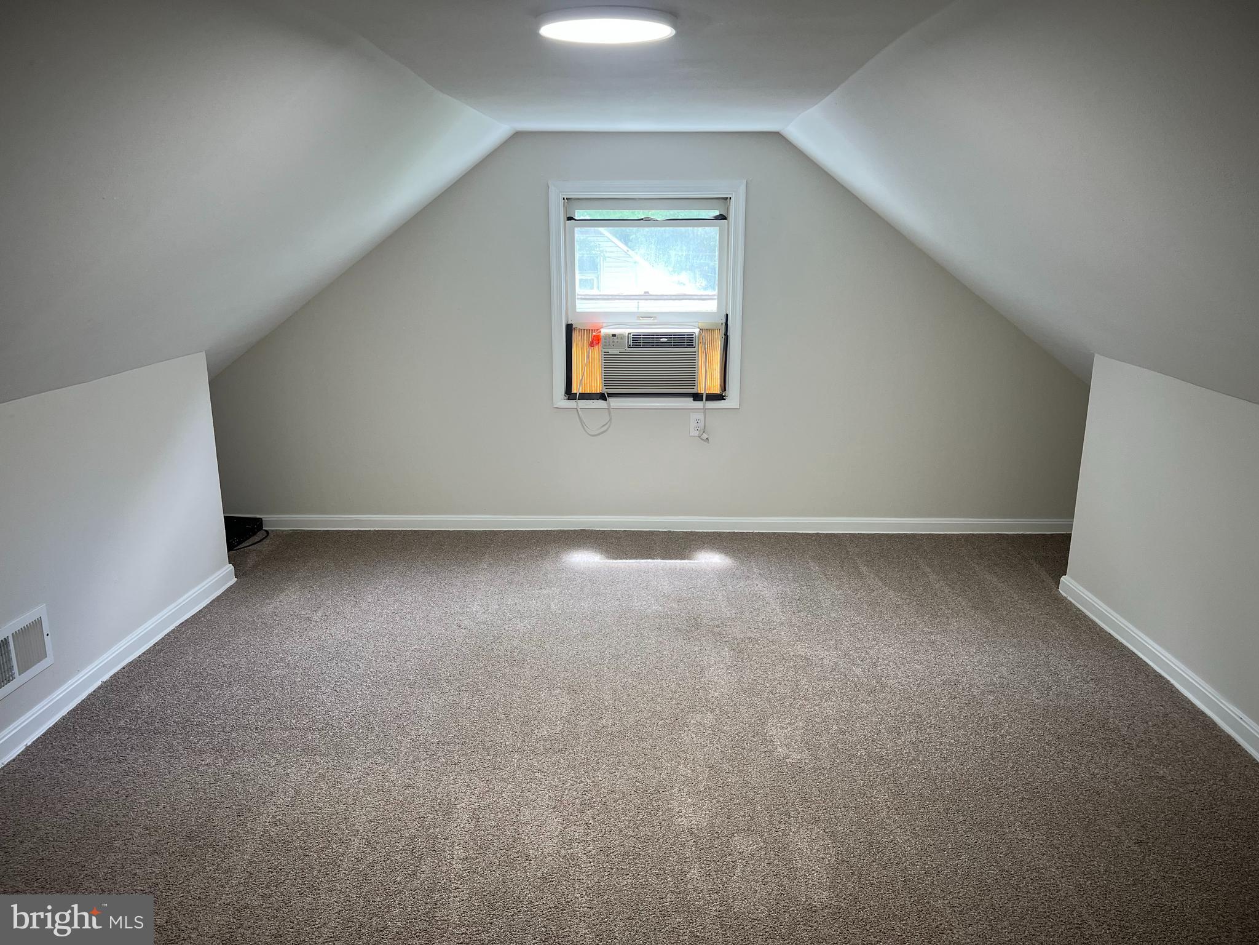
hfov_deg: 67.3
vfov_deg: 53.1
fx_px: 946
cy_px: 472
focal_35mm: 26
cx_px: 630
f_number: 1.5
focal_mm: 5.7
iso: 80
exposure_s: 1/60
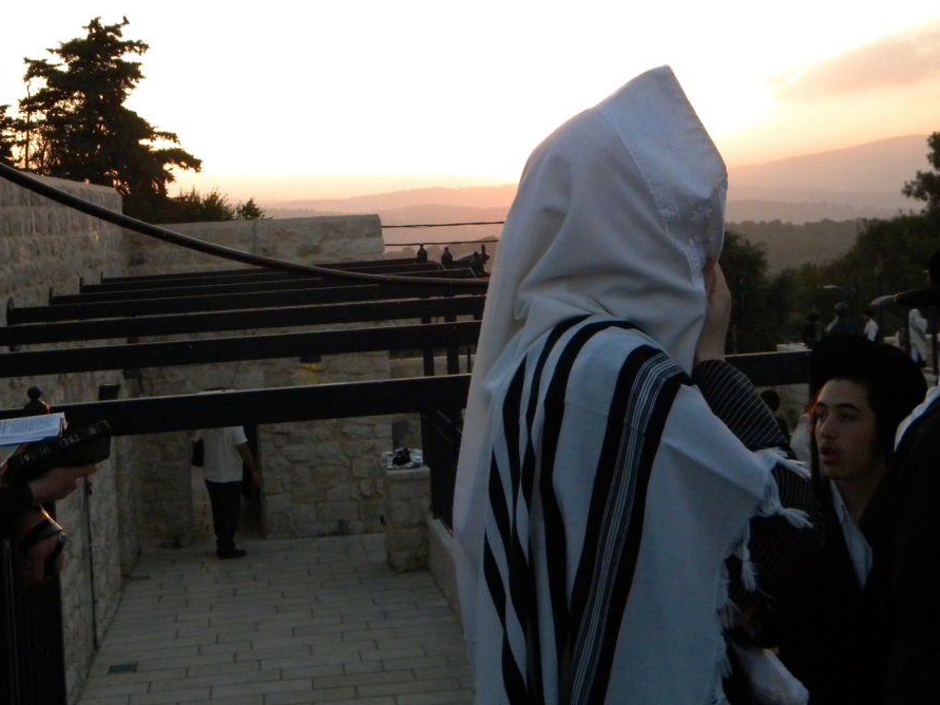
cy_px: 308
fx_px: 1466
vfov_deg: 27.0
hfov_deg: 35.5
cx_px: 511
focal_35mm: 54
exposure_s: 1/595
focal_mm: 8.6
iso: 400
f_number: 3.9
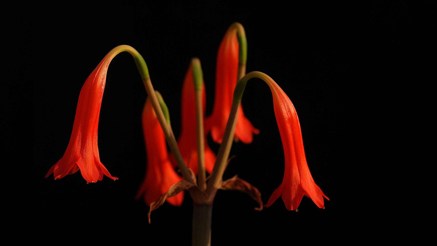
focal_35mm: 95
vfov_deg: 12.7
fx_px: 1101
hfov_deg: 22.5
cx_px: 218
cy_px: 120
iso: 200
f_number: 5.6
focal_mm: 60
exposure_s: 1/1000
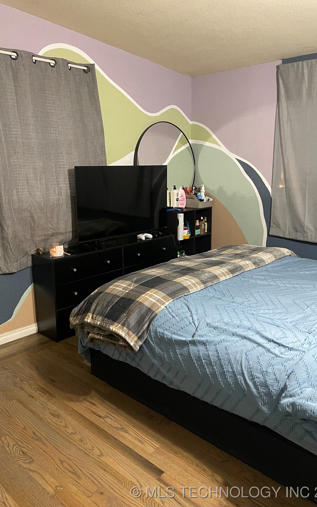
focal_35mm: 27
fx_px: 373
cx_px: 156
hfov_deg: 46.0
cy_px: 249
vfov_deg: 68.4
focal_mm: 5.1
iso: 500
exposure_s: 1/40
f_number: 1.6
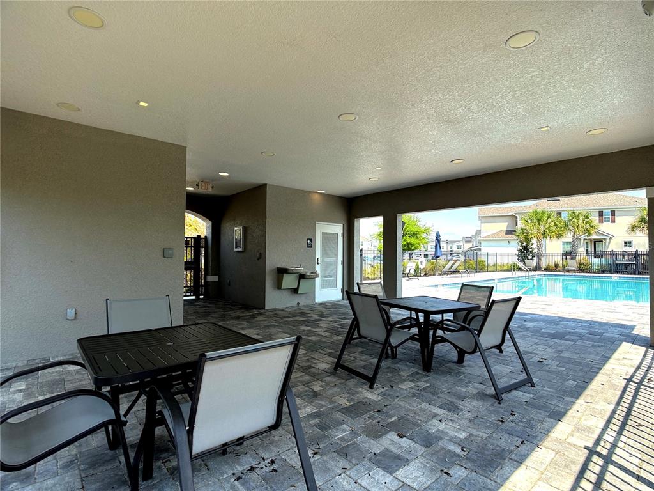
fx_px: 453
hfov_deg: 71.6
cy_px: 246
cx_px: 327
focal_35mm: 24
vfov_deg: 56.8
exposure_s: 1/1727
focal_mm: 6.76
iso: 100
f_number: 1.78
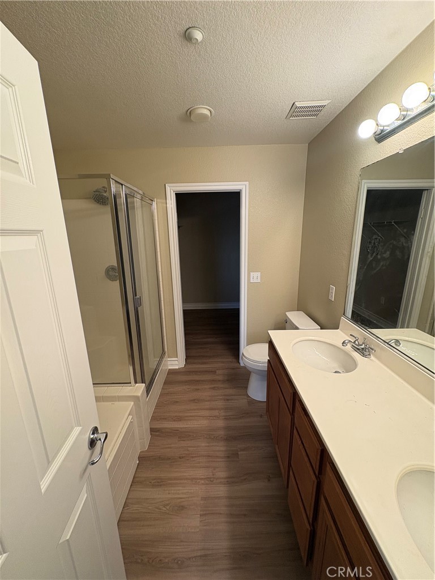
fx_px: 235
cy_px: 290
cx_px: 218
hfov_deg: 85.7
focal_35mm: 14
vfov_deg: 102.1
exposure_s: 1/60
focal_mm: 2.22
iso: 200
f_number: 2.2
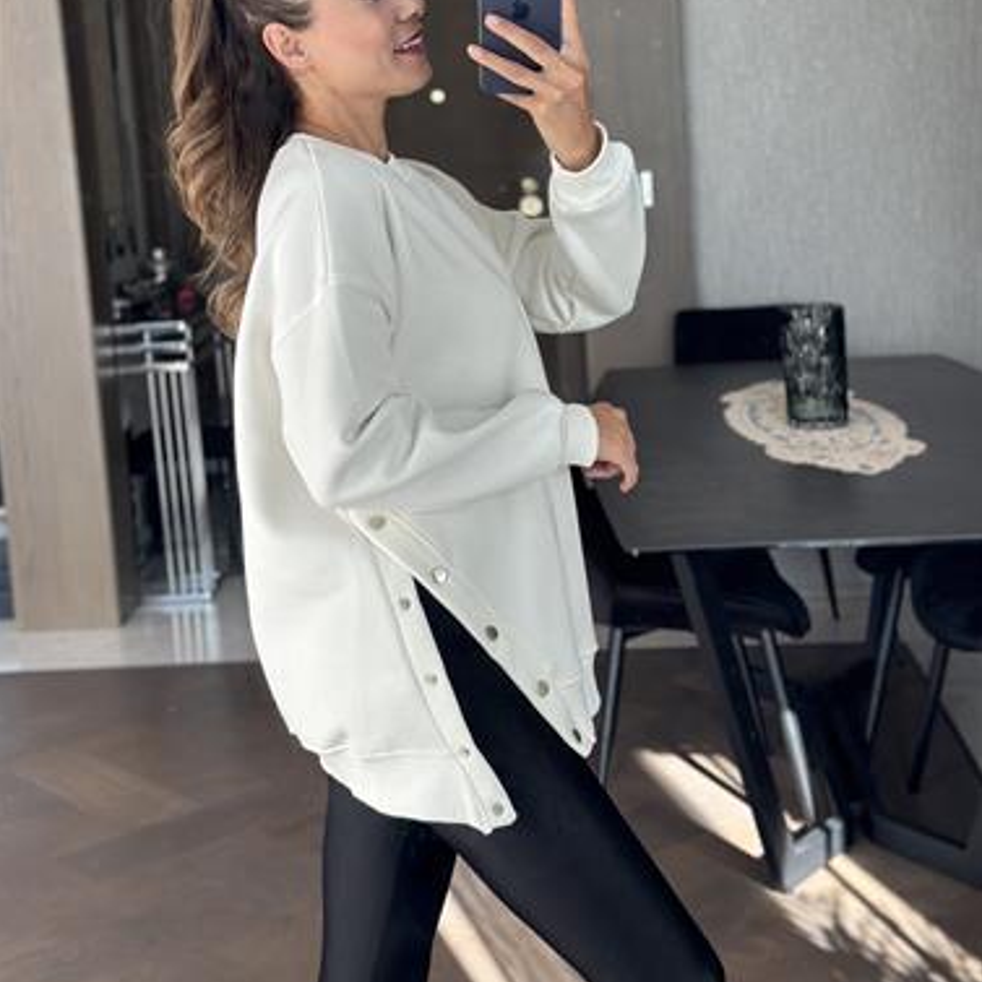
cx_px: 490
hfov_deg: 30.0
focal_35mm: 57
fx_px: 1829
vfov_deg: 30.0
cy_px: 391
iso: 80
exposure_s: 1/364
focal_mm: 6.86
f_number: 1.78
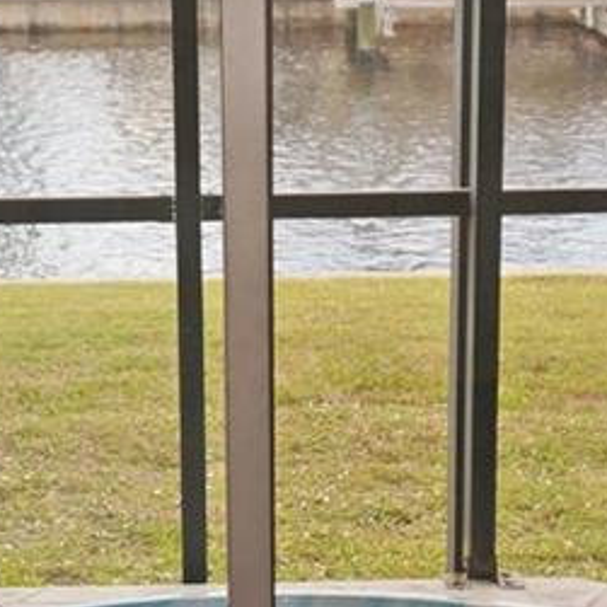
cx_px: 273
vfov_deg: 13.4
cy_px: 401
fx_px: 2579
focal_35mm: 130
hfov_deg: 13.4
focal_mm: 16
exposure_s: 1/160
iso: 100
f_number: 4.5
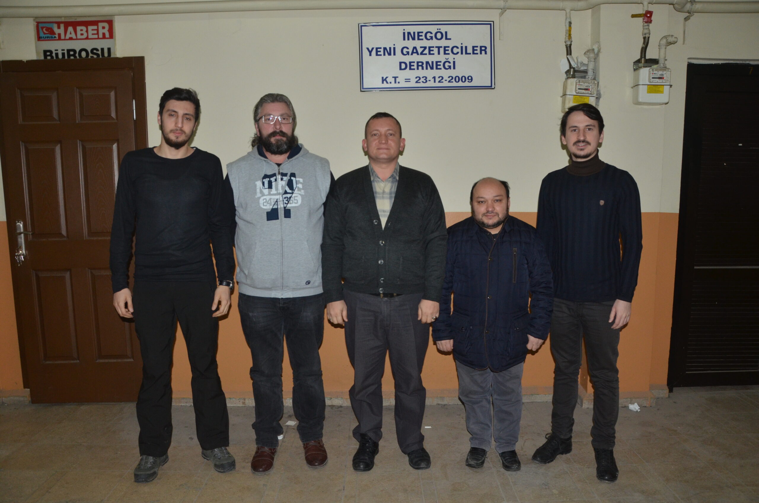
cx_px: 380
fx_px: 568
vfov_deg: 47.7
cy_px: 252
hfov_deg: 67.5
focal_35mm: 27
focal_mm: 18
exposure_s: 1/60
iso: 800
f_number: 5
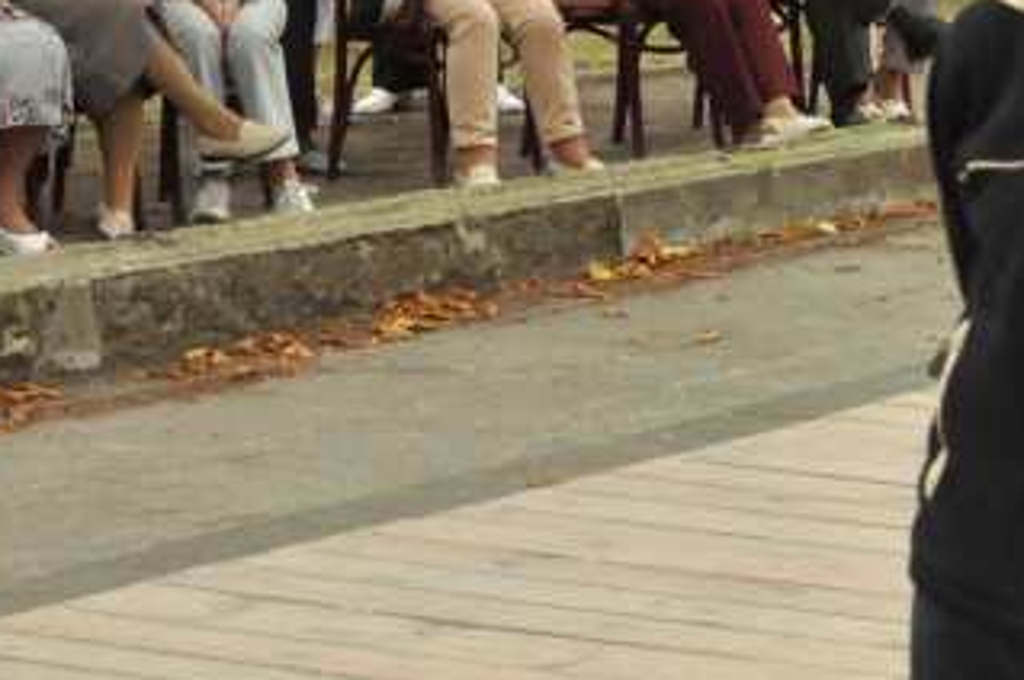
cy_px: 446
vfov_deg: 7.5
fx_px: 5200
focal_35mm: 183
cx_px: 1451
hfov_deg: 10.9
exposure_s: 1/500
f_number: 4.5
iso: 2000
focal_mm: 38
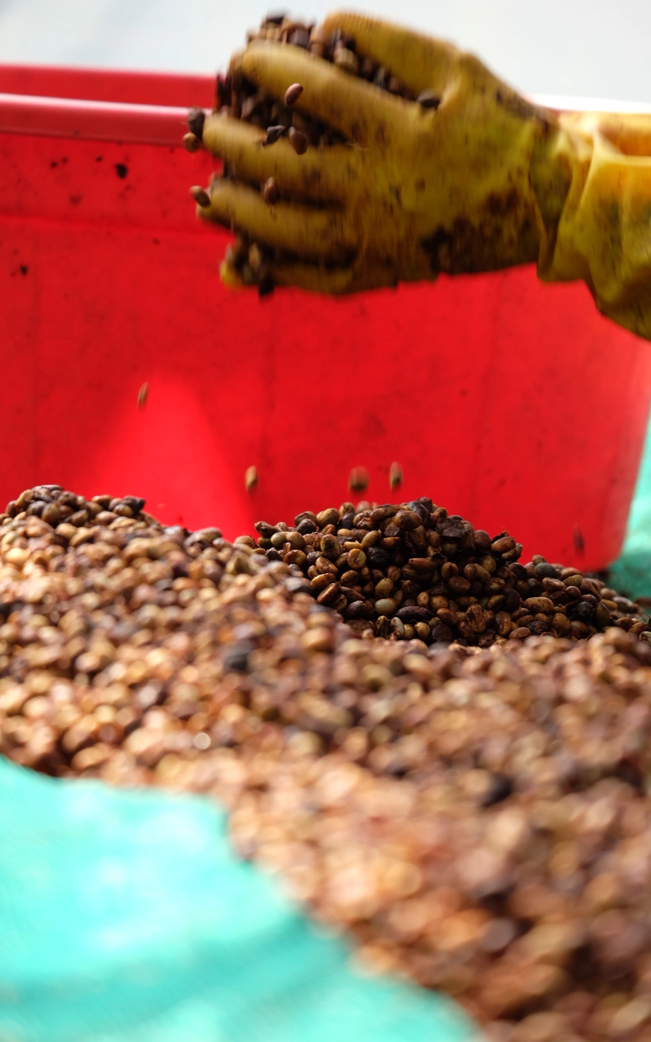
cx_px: 340
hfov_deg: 3.7
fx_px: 10018
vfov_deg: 5.9
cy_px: 521
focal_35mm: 353
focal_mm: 230
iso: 200
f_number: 6.7
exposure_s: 1/125
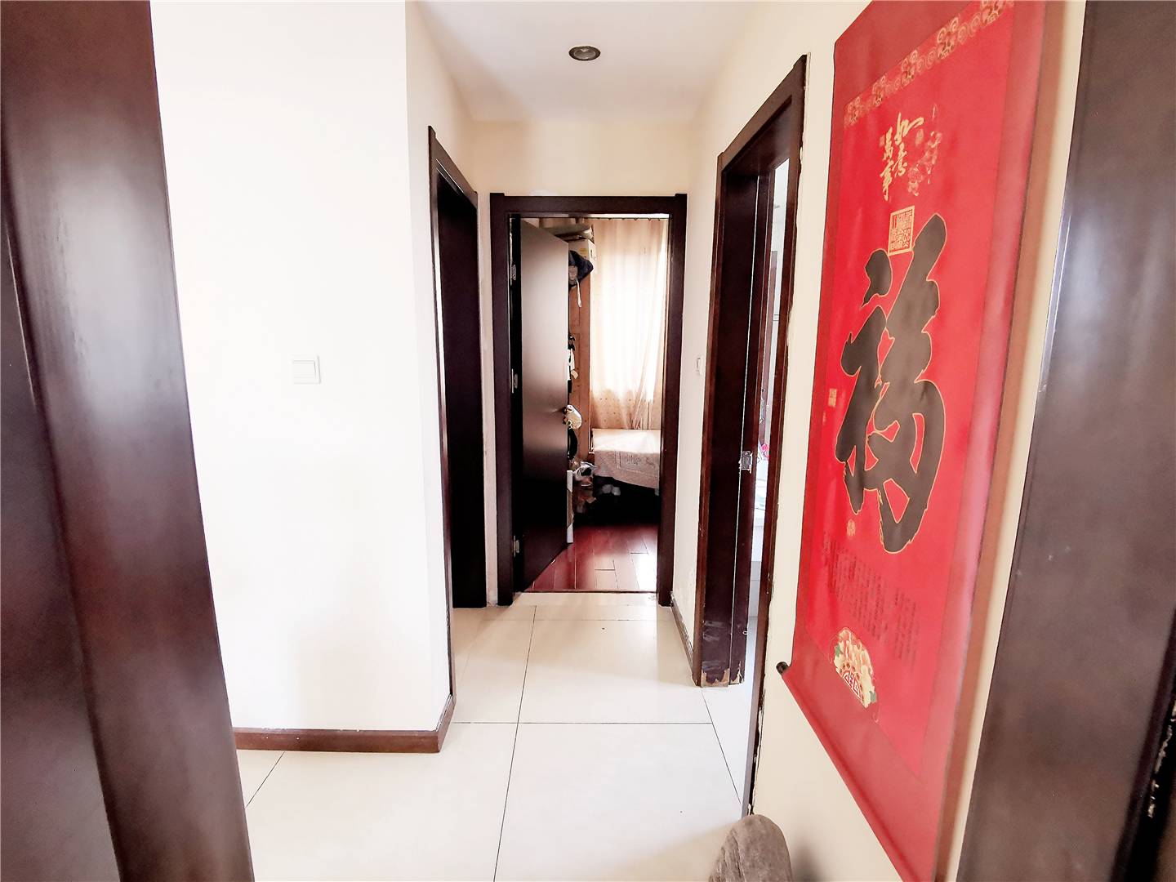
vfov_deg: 74.7
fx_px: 578
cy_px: 441
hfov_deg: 91.0
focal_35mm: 17
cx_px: 588
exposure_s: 1/33.3
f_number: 2.2
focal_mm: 2.26
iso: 640
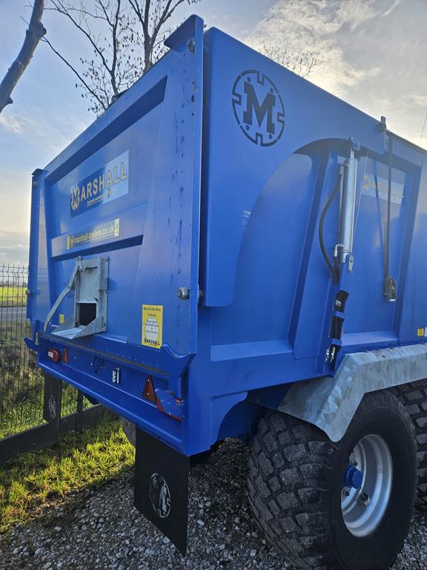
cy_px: 285
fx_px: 378
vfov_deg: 73.9
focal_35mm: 23
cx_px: 214
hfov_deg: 58.9
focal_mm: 5.4
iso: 25
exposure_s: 1/393
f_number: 1.8
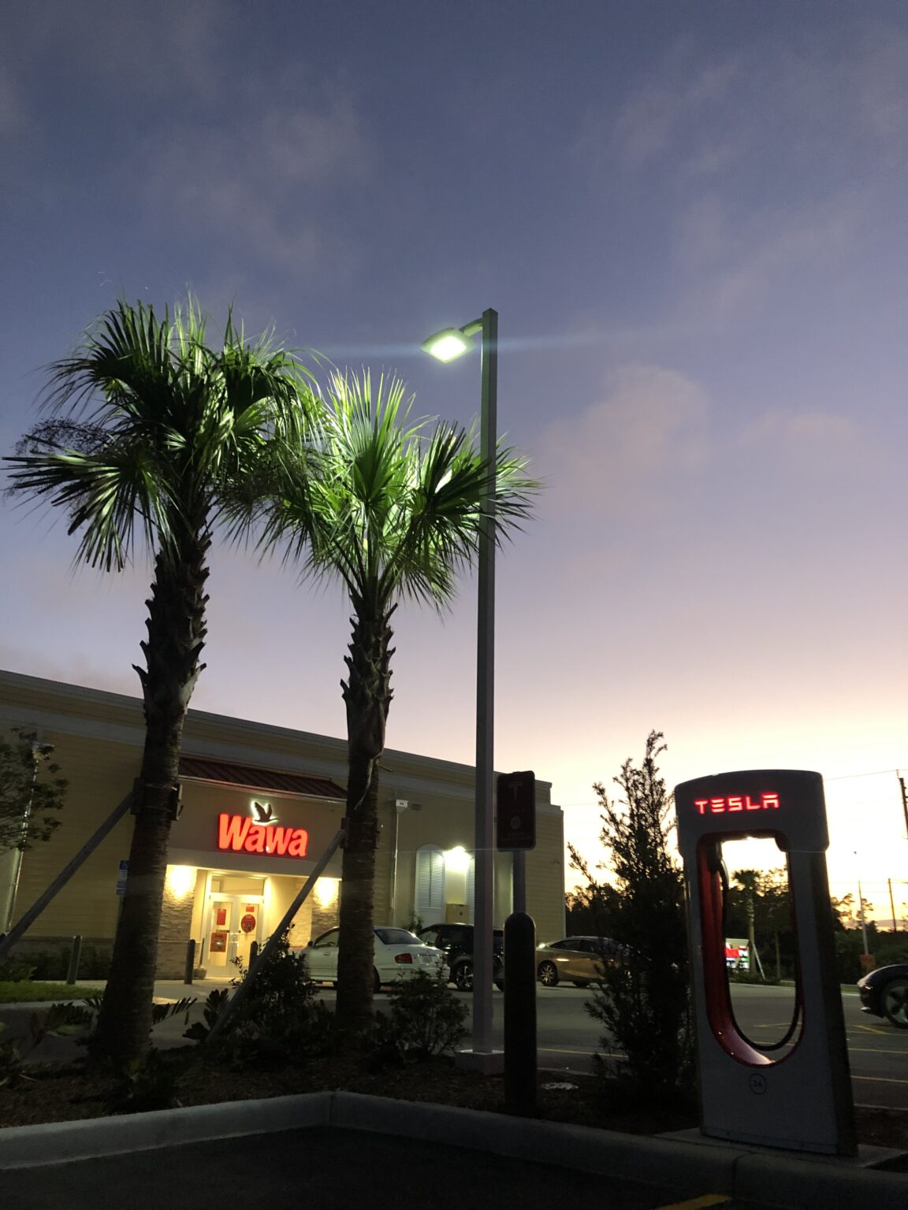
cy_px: 605
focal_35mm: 28
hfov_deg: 49.7
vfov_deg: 63.4
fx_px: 979
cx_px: 454
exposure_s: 1/15
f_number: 1.8
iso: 80
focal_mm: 4
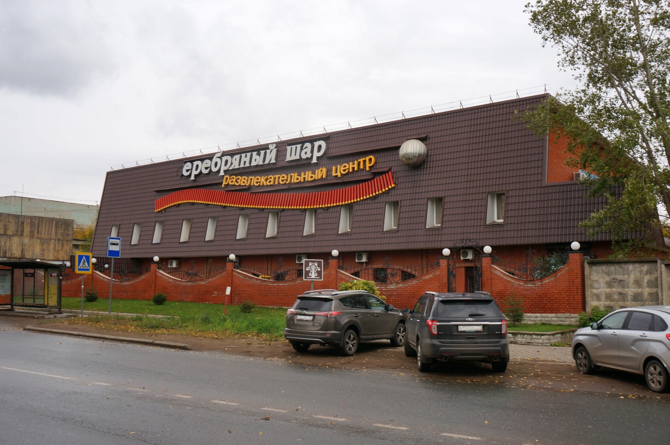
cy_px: 222
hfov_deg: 51.3
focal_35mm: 38
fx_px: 697
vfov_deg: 35.4
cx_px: 335
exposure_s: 1/80
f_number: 10
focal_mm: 25
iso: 100
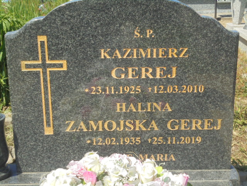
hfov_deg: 30.3
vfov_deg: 22.9
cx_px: 124
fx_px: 457
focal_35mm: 64
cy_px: 93
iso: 100
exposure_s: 1/320
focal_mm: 11.5
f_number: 5.6
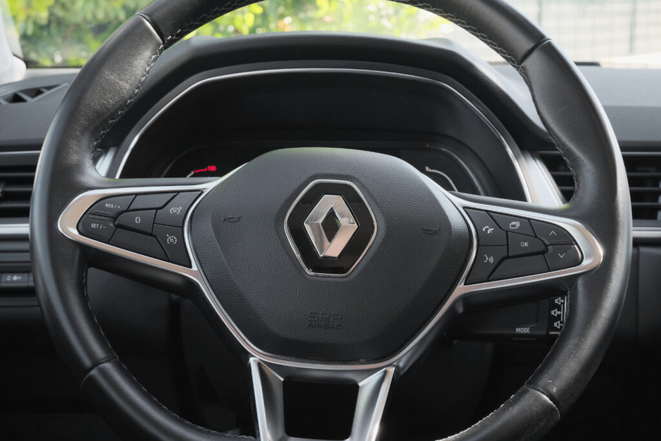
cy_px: 220
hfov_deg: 29.7
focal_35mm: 68
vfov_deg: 20.0
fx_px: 1249
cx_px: 330
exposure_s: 1/80
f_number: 9
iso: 2000
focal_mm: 45
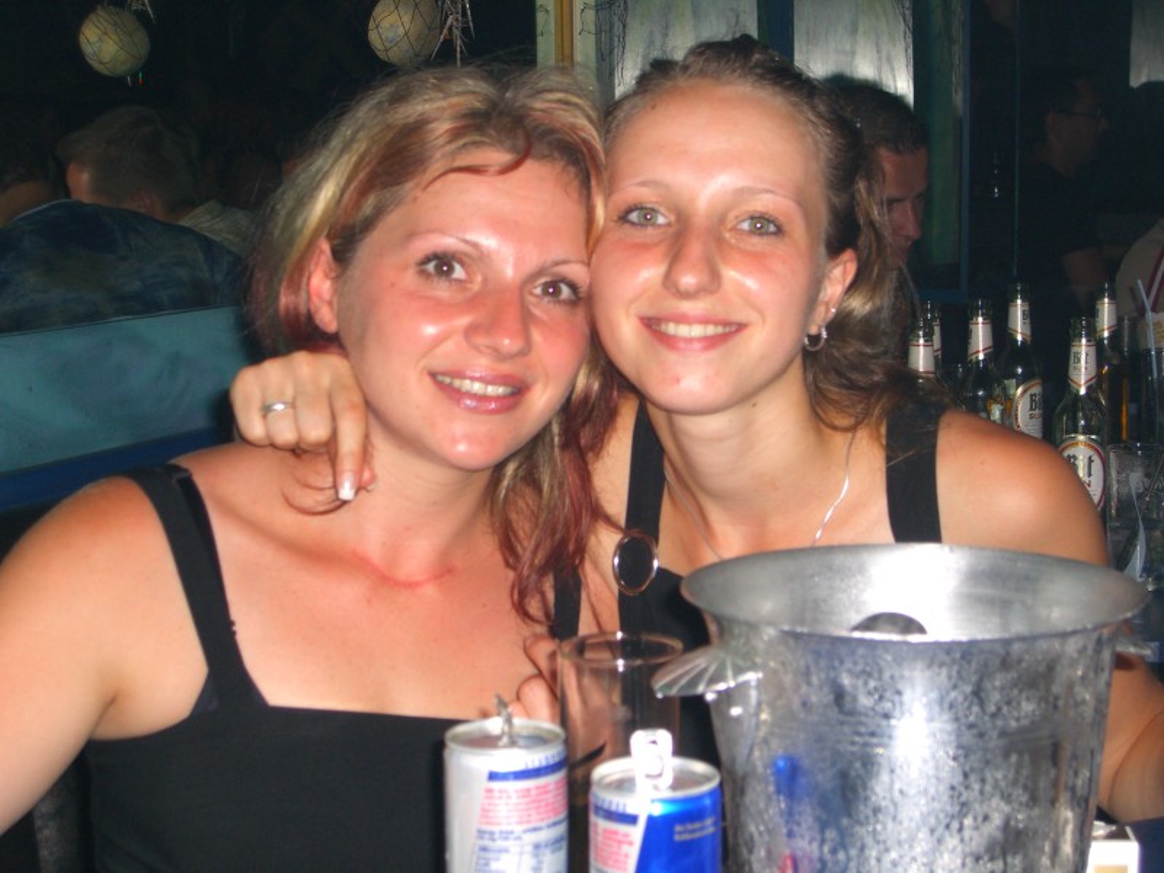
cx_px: 582
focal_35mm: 68
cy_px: 436
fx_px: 2287
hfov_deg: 28.6
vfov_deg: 21.6
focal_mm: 14.2
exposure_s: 1/60
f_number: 4
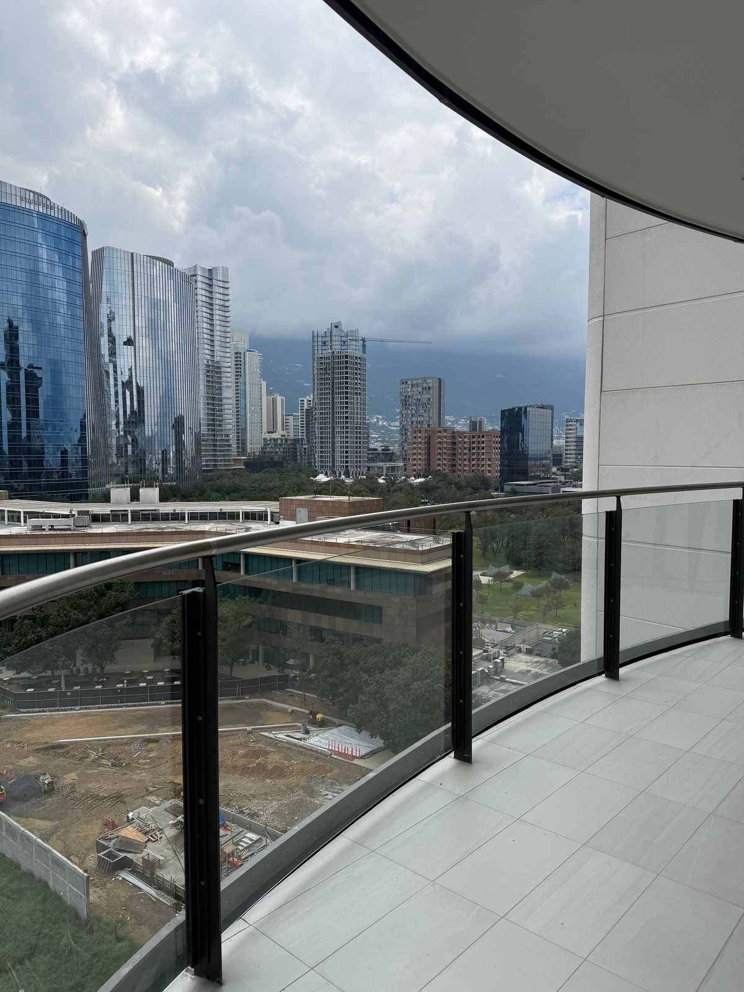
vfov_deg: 71.6
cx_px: 372
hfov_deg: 56.8
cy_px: 496
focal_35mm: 24
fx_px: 688
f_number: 1.78
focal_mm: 6.76
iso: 80
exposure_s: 1/7353
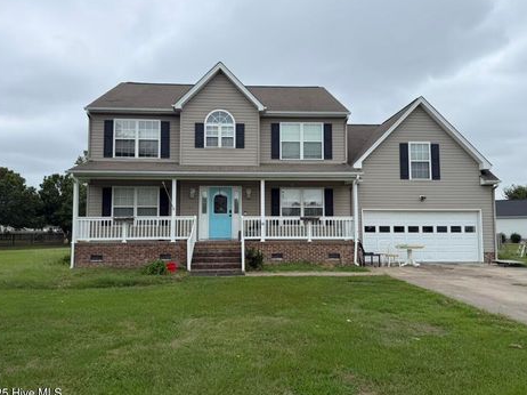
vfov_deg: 53.0
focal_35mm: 26
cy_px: 198
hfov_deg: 67.3
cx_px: 256
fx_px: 396
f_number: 1.78
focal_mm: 6.76
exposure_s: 1/2445
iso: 80
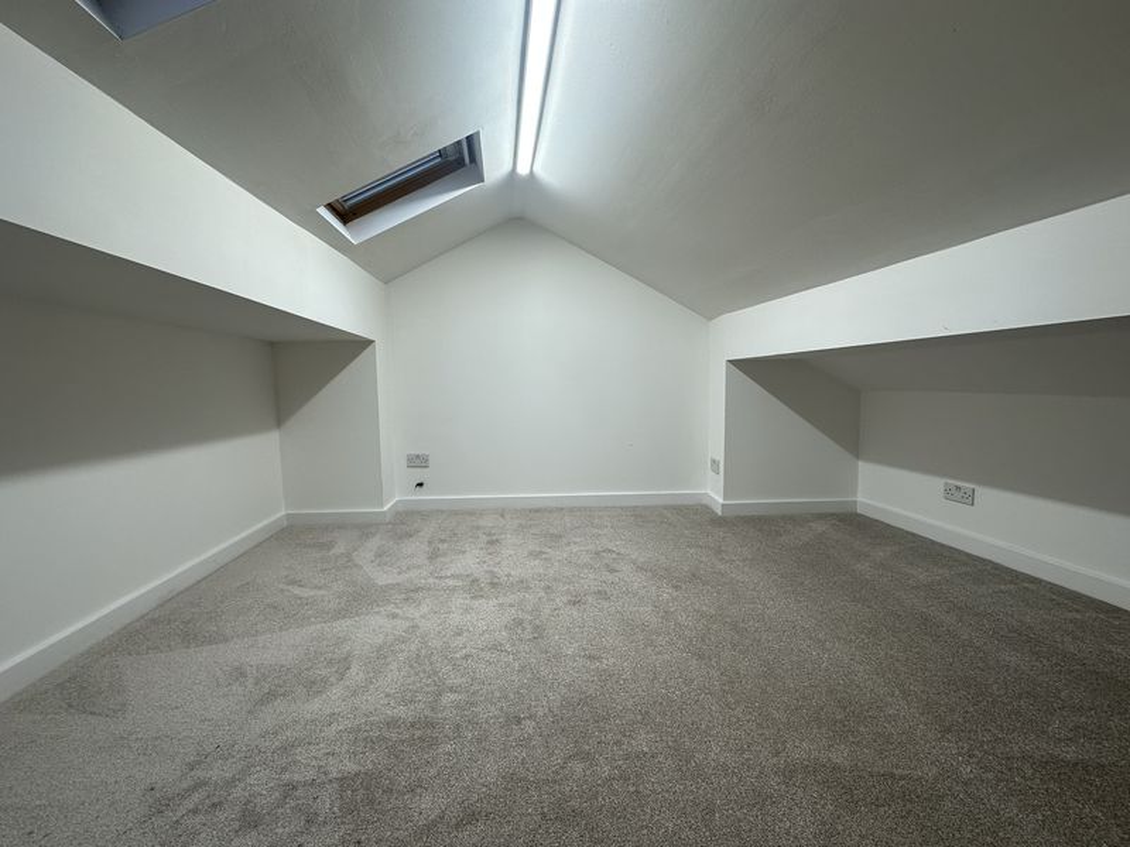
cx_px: 565
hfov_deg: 102.1
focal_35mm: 14
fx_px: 457
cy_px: 424
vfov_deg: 85.7
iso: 64
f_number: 2.2
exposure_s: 1/100
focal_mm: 2.22
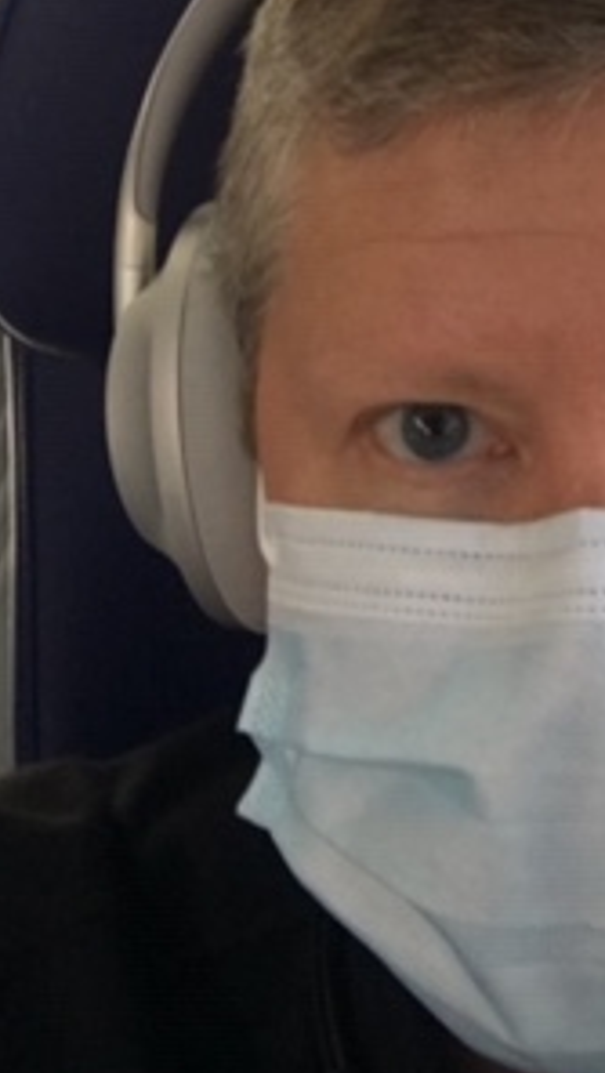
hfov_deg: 16.2
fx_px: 2077
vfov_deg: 27.4
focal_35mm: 73
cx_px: 619
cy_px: 25
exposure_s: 1/15
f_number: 2.2
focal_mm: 2.65
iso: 64
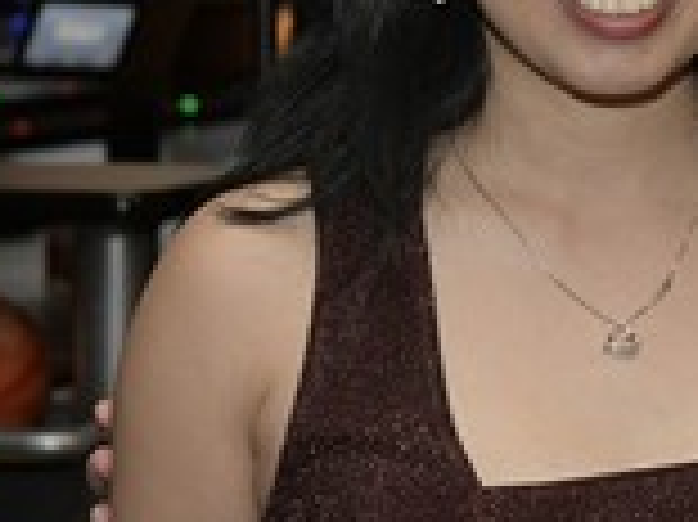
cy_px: 16
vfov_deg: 6.9
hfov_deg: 9.1
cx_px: 887
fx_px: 4332
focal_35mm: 215
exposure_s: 1/100
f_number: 4
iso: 2000
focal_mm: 42
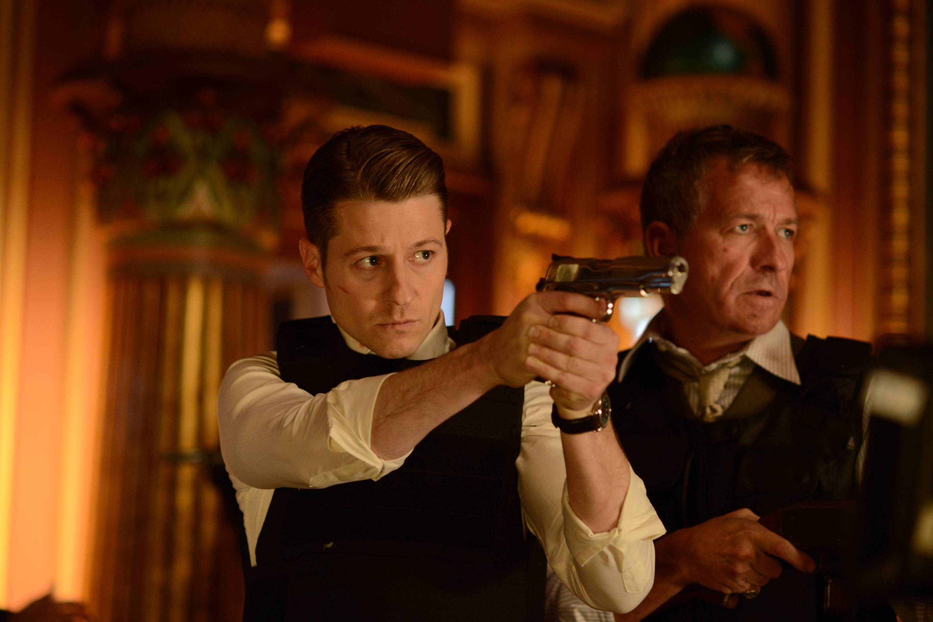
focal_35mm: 105
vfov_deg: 13.0
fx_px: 2721
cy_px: 311
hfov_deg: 19.5
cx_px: 466
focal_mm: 105
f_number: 2.8
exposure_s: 1/160
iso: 1600
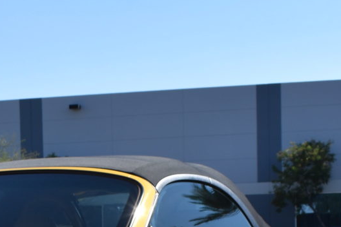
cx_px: -28
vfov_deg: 10.2
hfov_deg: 15.6
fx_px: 1212
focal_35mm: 128
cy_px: 390
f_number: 8
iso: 200
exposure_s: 1/640
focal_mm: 22
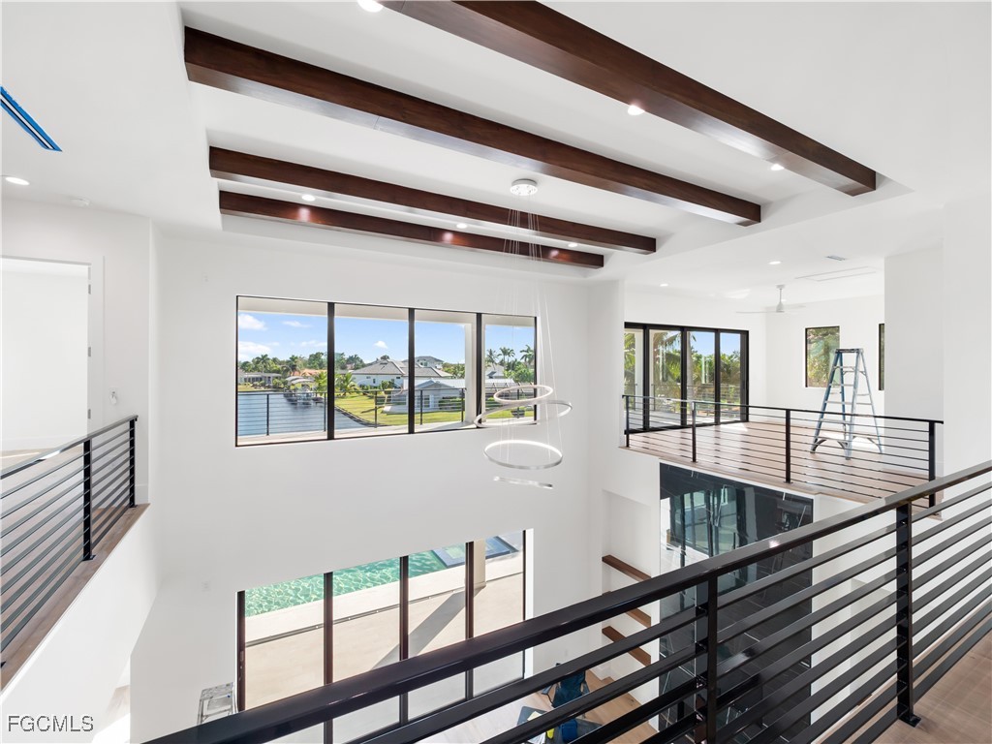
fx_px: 401
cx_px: 496
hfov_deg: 102.1
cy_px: 372
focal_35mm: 14
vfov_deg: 85.7
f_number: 7.1
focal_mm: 7
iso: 200
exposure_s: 1/25
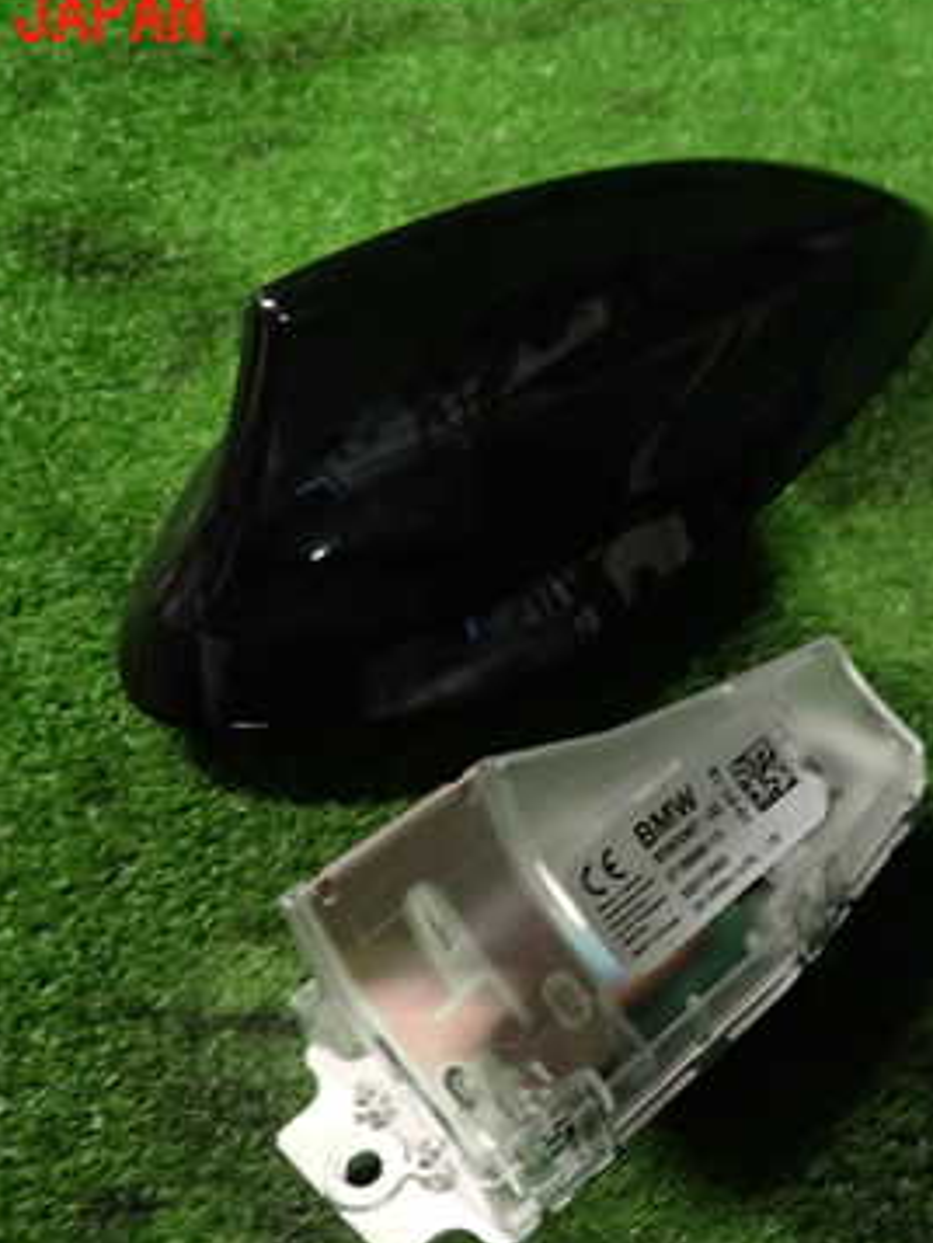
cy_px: 759
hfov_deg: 34.1
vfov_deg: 44.5
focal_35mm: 42
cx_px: 616
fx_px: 1508
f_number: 2
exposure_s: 1/30
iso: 320
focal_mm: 4.5
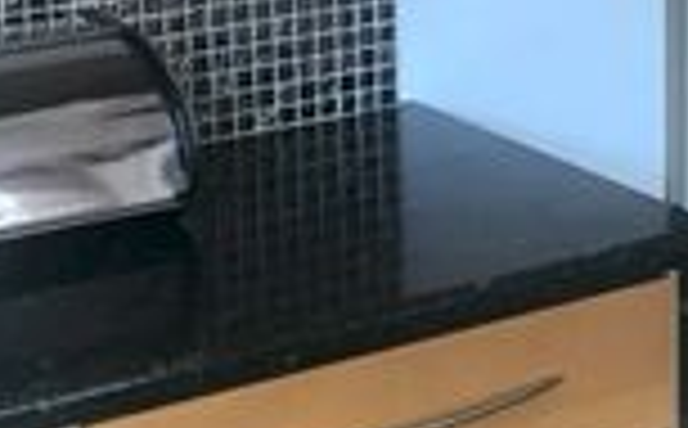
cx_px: 877
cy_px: -56
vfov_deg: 9.5
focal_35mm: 136
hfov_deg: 14.8
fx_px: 2545
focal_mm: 3.99
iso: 40
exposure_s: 1/25
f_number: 1.8
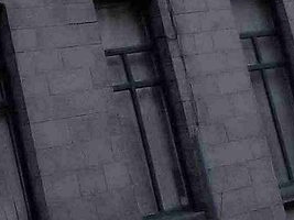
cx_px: -281
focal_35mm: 192
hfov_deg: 9.7
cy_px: -519
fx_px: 1630
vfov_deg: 6.7
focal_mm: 4.5
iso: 200
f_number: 3.5
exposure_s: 1/640
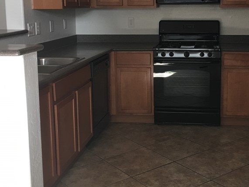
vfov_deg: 27.7
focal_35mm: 52
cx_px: 174
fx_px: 374
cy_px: 54
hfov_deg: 36.3
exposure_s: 1/15
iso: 25
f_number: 2.2
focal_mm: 4.15
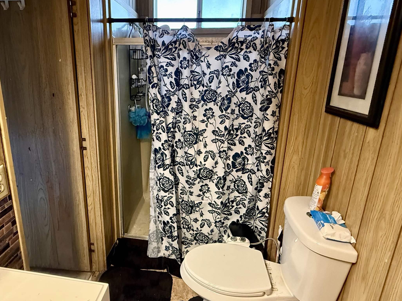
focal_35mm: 21
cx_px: 169
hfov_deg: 78.4
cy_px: 135
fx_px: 244
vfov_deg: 63.3
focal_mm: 2.22
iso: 800
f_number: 2.2
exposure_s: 1/60
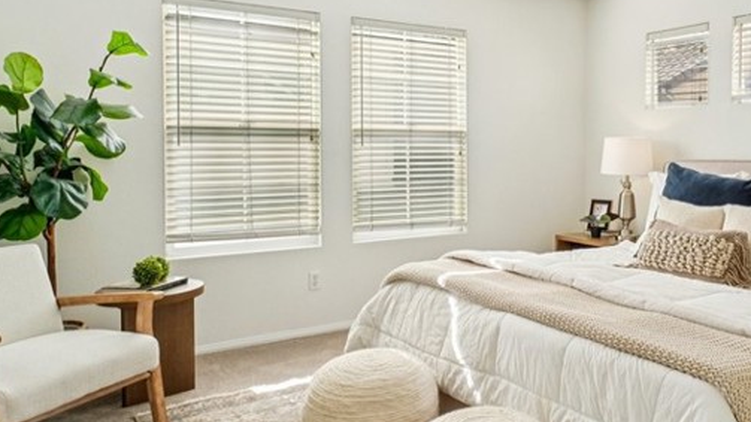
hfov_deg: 59.2
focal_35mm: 32
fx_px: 637
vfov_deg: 36.4
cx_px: 517
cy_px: 155
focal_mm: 10
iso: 400
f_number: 8
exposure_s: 1/50
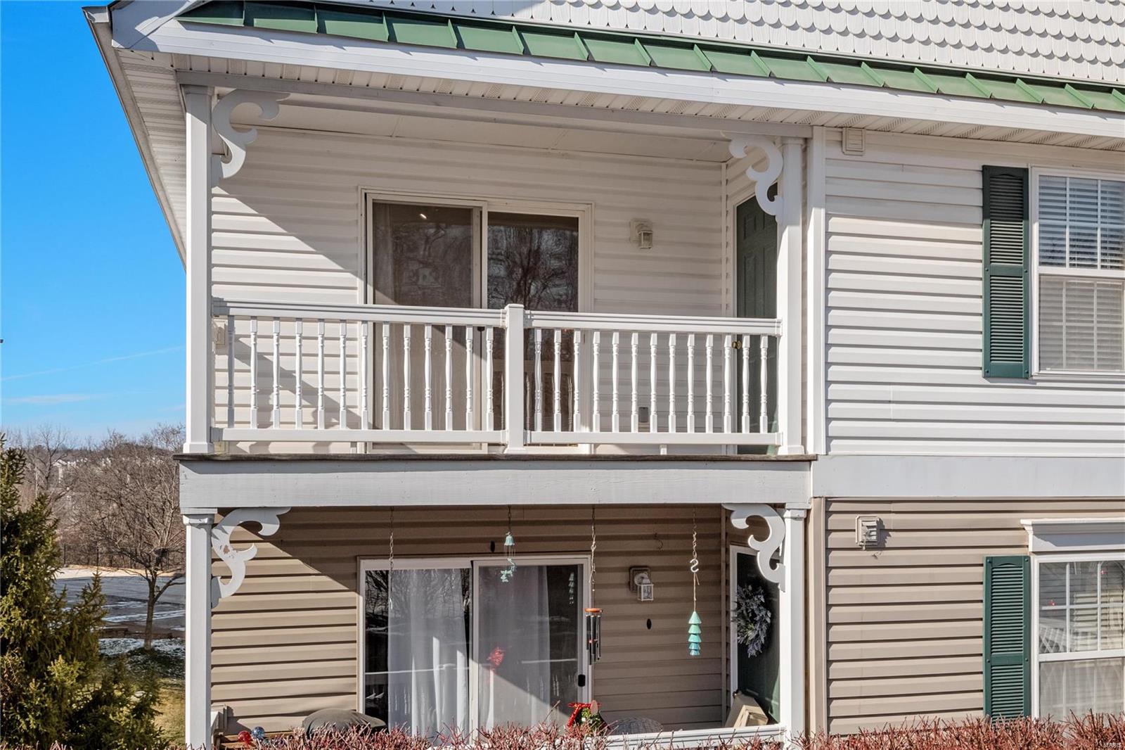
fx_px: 1125
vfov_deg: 36.9
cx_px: 562
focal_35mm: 36
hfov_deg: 53.1
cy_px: 375
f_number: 8
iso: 400
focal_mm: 18
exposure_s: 1/1250
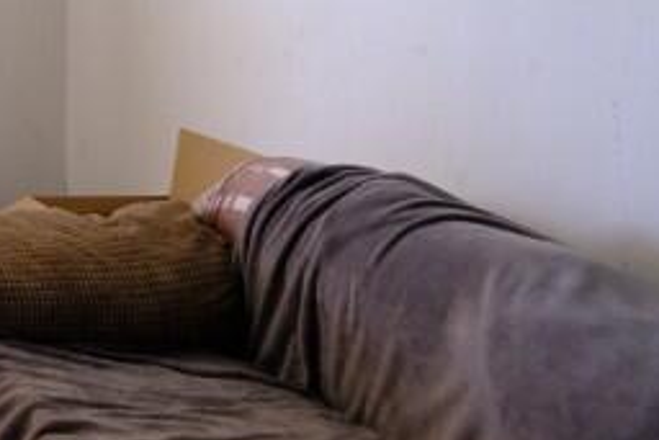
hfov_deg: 22.5
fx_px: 1099
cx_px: -479
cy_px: -94
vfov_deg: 21.0
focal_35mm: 60
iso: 160
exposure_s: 1/9
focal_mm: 10
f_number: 4
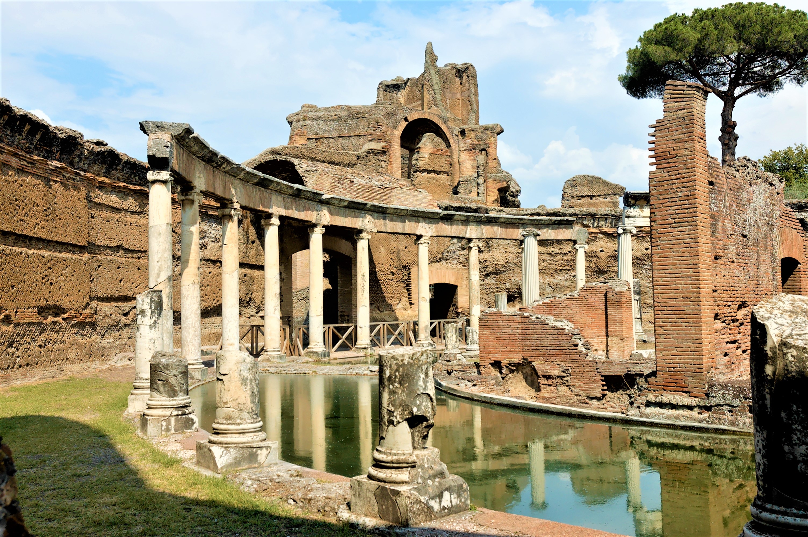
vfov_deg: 36.8
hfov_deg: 53.2
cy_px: 268
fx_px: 807
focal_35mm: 36
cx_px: 404
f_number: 8
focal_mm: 24
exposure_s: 1/250
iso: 200
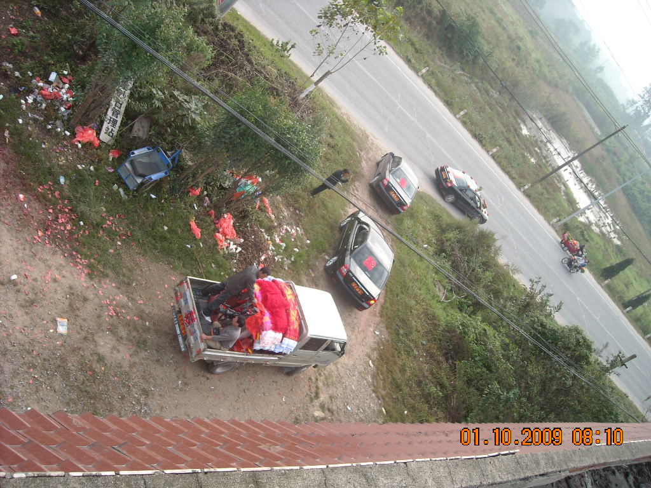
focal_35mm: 35
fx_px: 658
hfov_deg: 52.6
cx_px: 326
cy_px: 244
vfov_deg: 40.7
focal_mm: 5.7
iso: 64
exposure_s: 1/184
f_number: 2.8
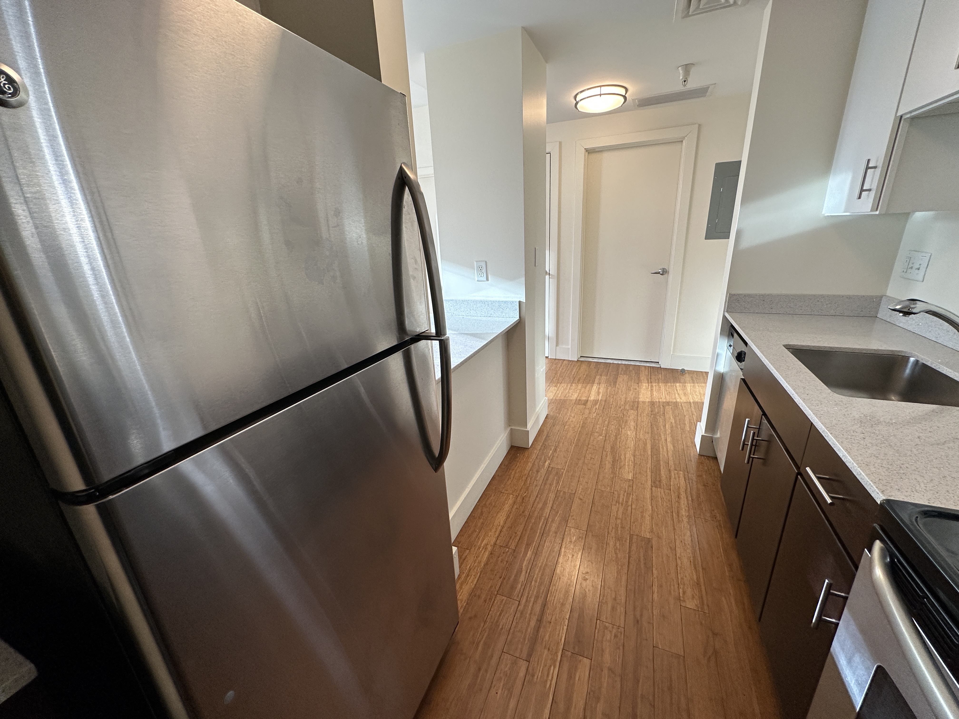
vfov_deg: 85.7
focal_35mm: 14
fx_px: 388
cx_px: 480
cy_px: 360
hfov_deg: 102.1
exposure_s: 1/99
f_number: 2.2
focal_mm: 2.22
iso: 125
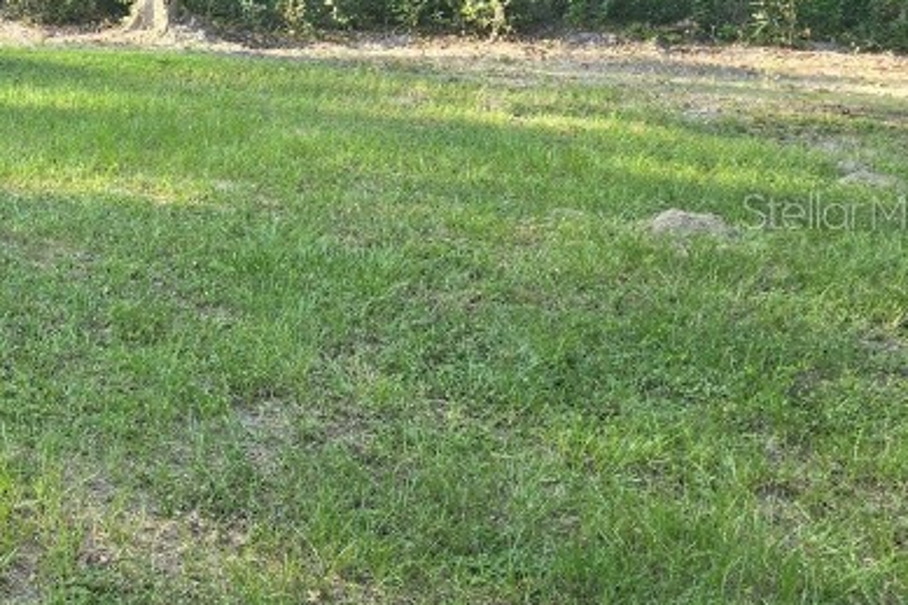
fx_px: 1588
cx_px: -233
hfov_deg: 27.3
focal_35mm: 63
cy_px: 210
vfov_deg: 21.5
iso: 50
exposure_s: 1/180
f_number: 1.7
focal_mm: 6.3
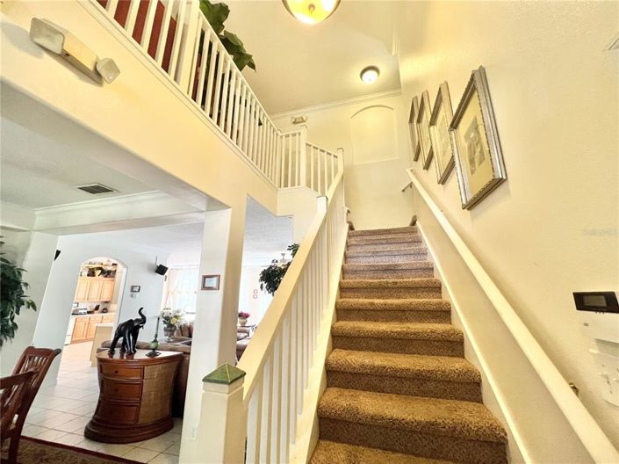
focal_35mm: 13
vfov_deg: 89.9
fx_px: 232
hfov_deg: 106.2
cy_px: 232
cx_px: 310
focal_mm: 1.57
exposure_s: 1/60
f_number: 1.8
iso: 200
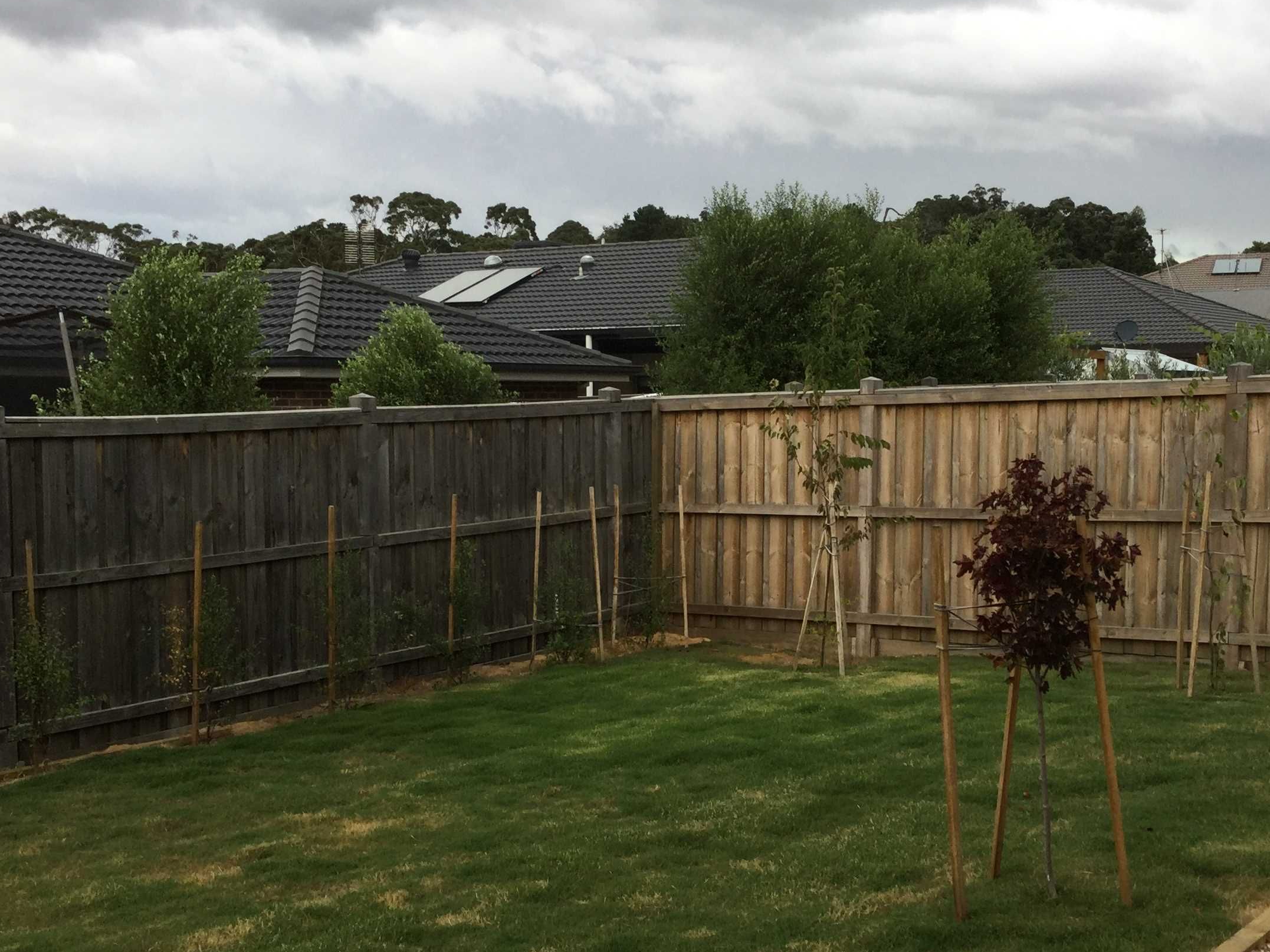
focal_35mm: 47
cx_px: 698
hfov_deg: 40.4
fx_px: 1724
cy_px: 563
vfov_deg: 30.8
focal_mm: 3.3
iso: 25
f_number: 2.4
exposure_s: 1/221
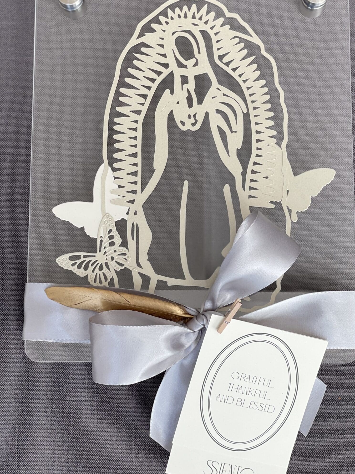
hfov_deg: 21.9
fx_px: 916
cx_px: 195
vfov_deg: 28.9
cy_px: 193
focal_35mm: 67
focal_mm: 6
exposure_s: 1/122
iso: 32
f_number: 2
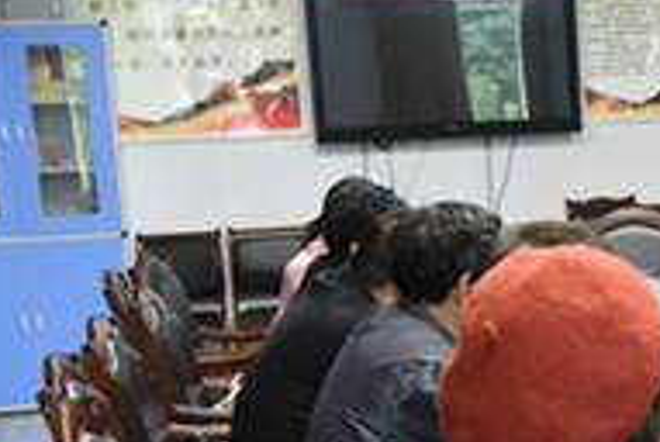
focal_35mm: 87
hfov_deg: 21.7
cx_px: 784
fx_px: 1597
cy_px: 368
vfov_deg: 15.6
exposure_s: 1/100
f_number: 5
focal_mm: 26
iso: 5000
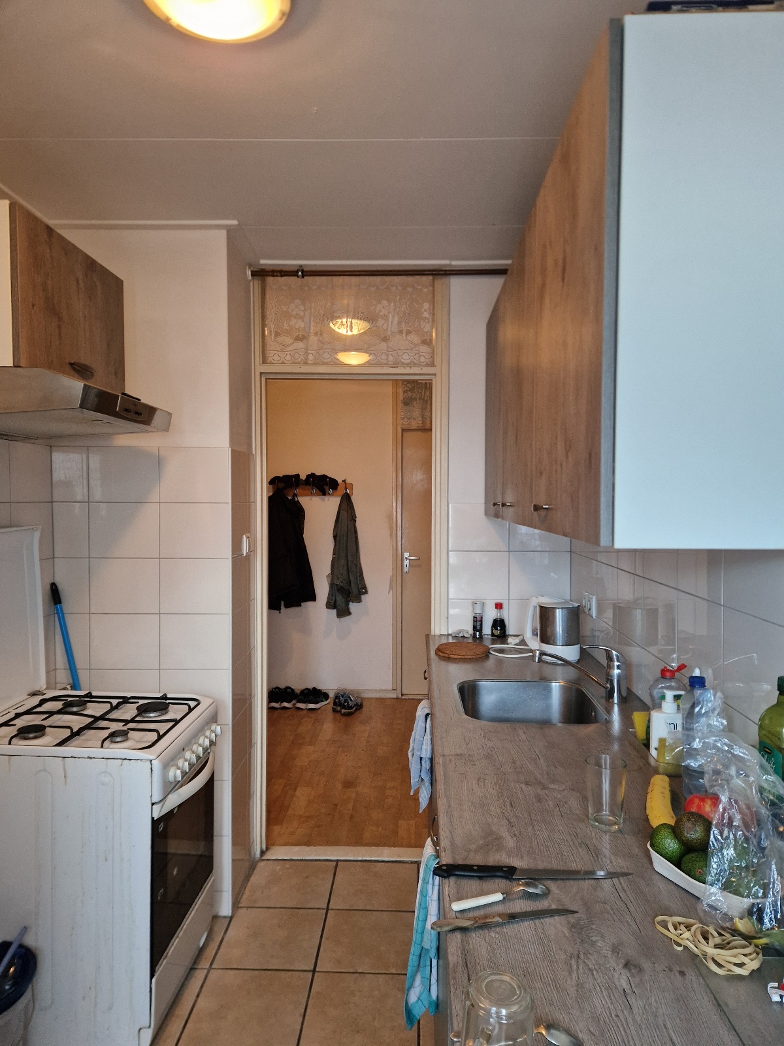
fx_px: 695
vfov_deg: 73.9
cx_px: 392
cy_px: 523
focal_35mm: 23
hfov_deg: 58.9
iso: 400
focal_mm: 5.4
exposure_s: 1/100
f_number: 1.8
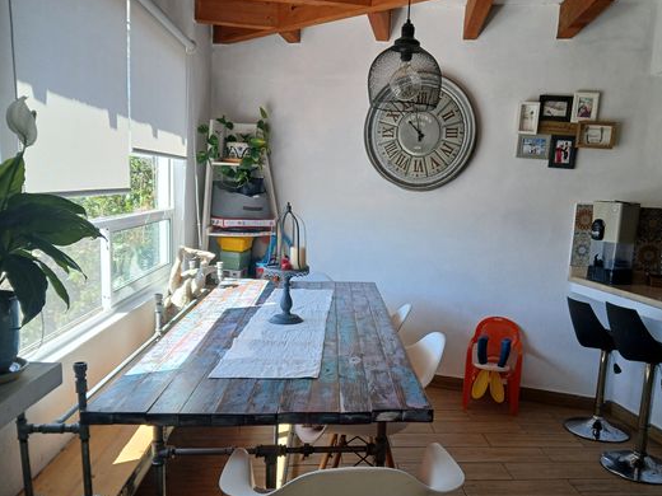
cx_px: 381
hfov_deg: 59.7
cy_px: 282
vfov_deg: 46.7
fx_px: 574
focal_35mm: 30
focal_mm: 3.98
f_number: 1.8
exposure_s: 1/120
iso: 40
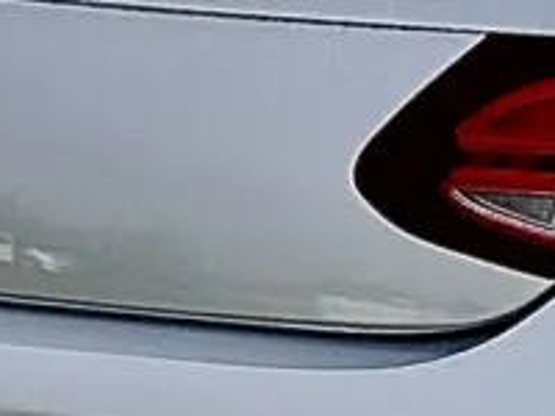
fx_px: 5547
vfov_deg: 4.3
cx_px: 1032
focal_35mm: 346
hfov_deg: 5.6
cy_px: 122
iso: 100
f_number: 1.78
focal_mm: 6.76
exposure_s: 1/6024
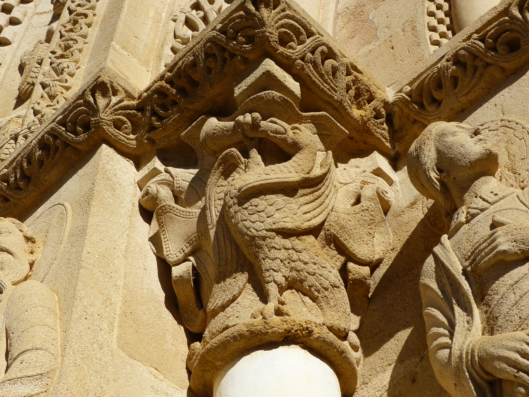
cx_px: 264
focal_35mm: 59
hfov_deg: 32.7
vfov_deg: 24.8
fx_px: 902
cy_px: 198
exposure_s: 1/1300
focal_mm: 10.5
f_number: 4
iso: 100
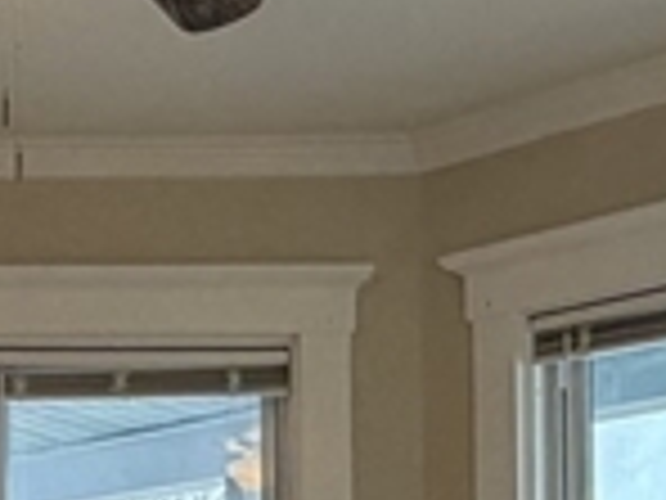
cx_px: 333
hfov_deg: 20.2
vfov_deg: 14.1
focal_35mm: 97
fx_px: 1866
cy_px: 793
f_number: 2.2
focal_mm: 2.22
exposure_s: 1/121
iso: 160
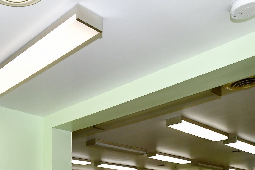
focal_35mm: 40
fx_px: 283
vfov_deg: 28.1
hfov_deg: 45.2
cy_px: 216
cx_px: 40
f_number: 9
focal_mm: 14
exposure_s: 1/250
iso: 1000
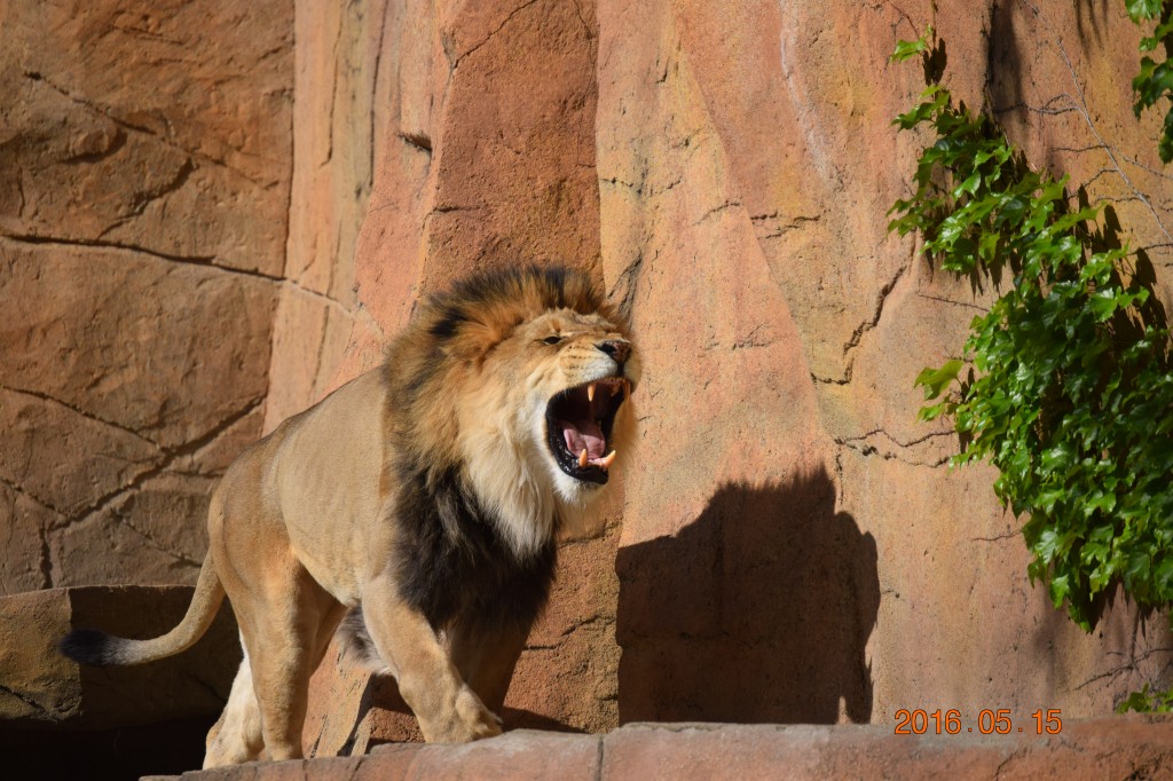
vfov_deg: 4.6
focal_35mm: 300
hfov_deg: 6.9
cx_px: 586
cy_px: 390
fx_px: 9771
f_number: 5.6
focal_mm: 200
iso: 360
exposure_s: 1/2000
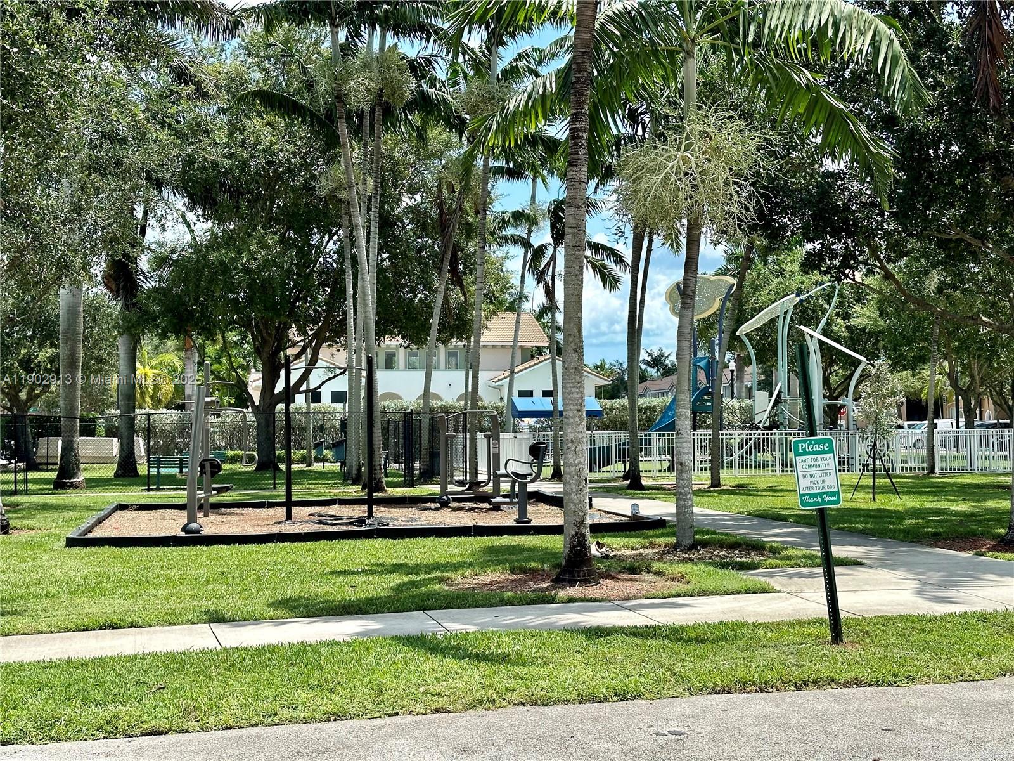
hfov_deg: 39.7
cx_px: 507
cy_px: 380
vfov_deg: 30.3
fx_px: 1406
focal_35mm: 48
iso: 64
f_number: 1.78
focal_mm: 6.86
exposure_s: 1/2358
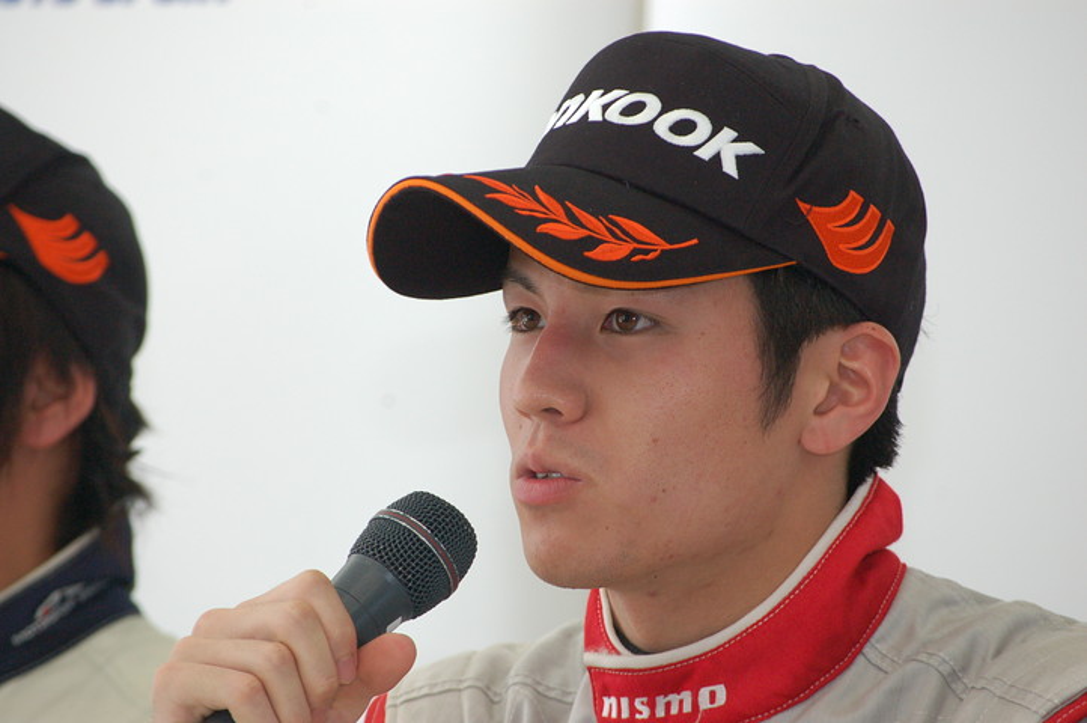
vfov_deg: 5.7
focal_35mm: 240
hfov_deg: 8.6
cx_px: 544
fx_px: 7240
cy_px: 362
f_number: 8
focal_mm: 160
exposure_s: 1/60
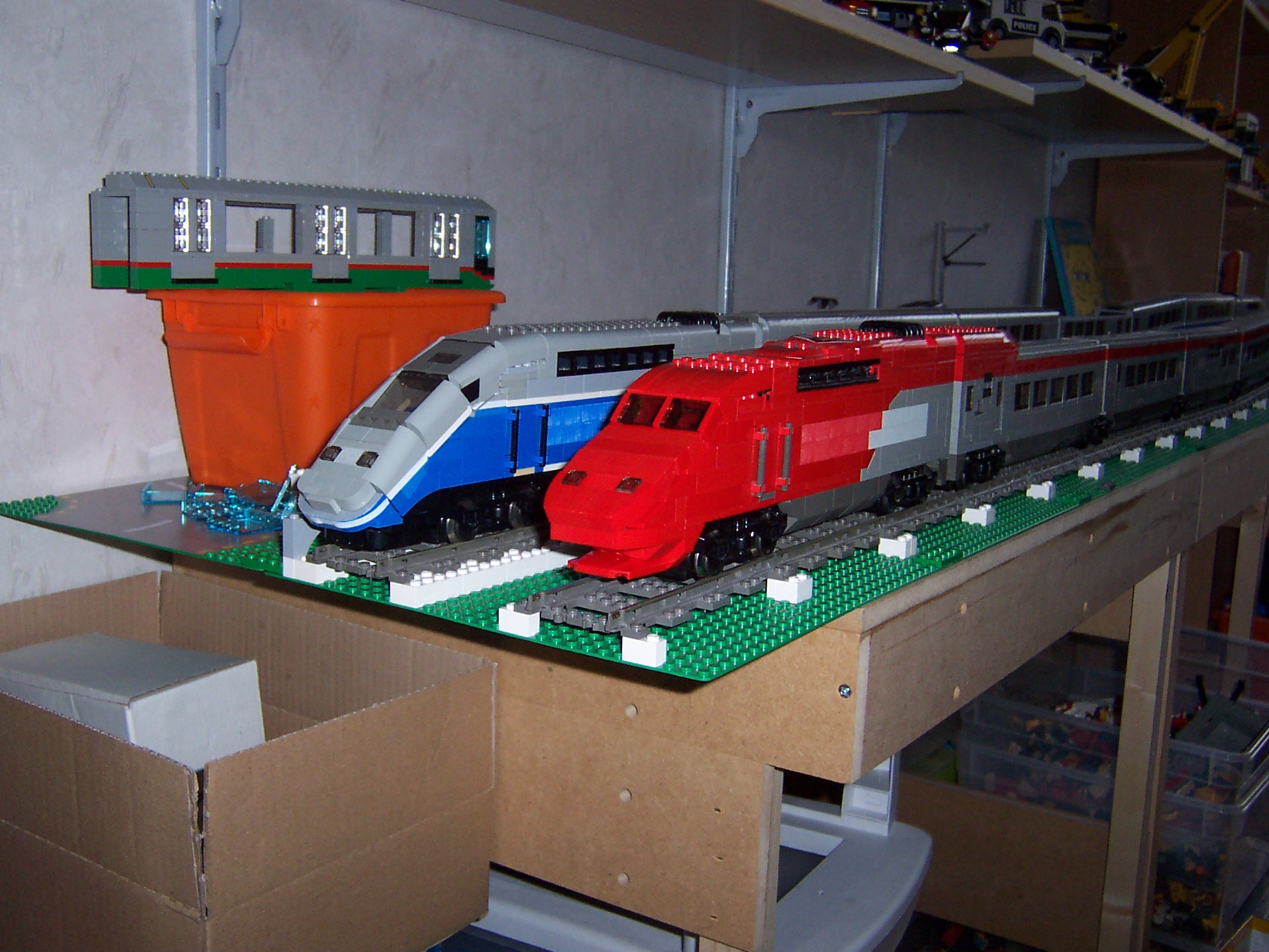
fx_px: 1320
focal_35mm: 36
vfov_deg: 39.7
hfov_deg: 51.4
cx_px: 634
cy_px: 476
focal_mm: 5.6
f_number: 2.8
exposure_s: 1/60
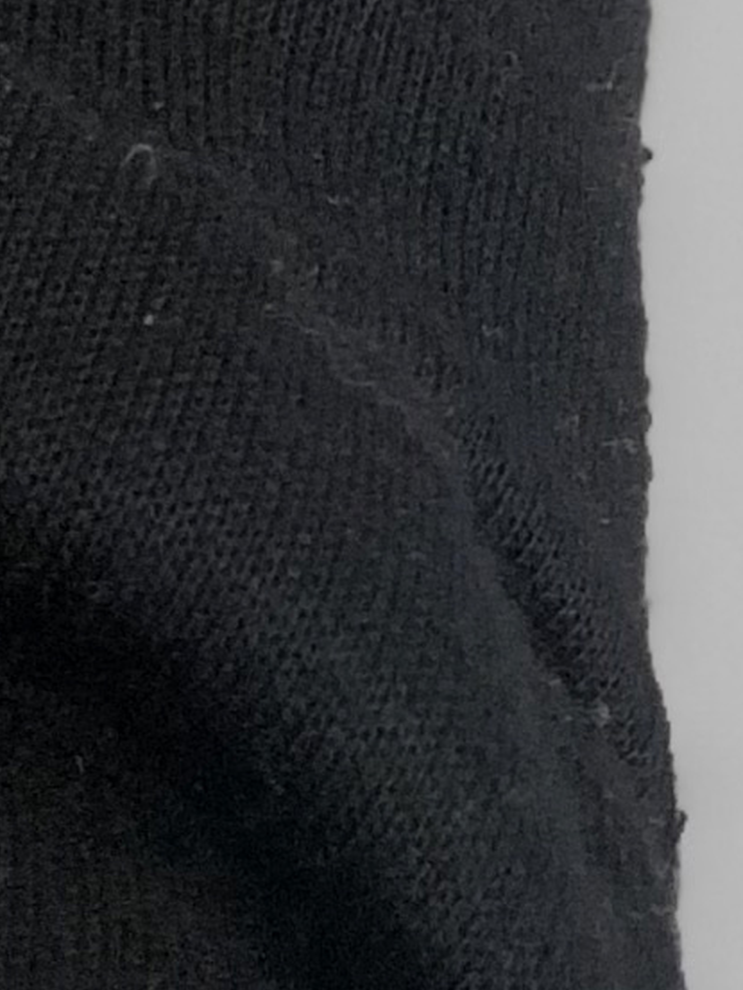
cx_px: 107
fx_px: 10842
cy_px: -1559
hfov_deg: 3.9
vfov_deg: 5.0
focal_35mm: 379
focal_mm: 6
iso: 25
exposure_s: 1/60
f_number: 2.4
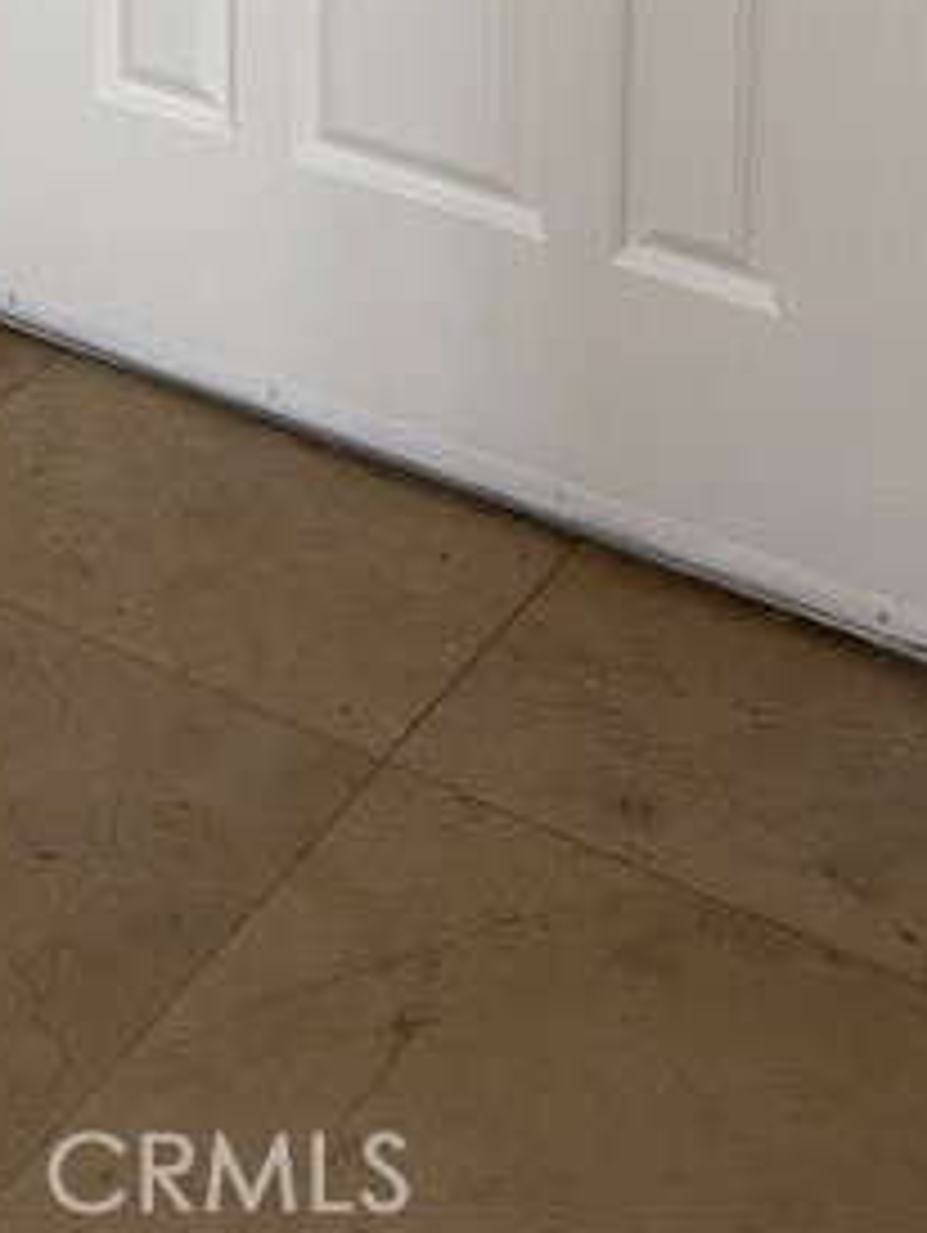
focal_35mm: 97
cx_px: 153
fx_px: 3458
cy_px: -1066
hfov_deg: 15.1
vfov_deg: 16.5
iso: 64
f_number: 1.6
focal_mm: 5.96
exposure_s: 1/60
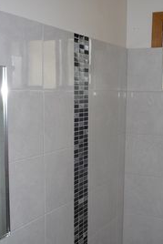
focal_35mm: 49
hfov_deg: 27.5
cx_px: 98
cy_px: 139
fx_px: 332
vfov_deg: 40.2
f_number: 3.3
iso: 100
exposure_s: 1/30
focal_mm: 4.7
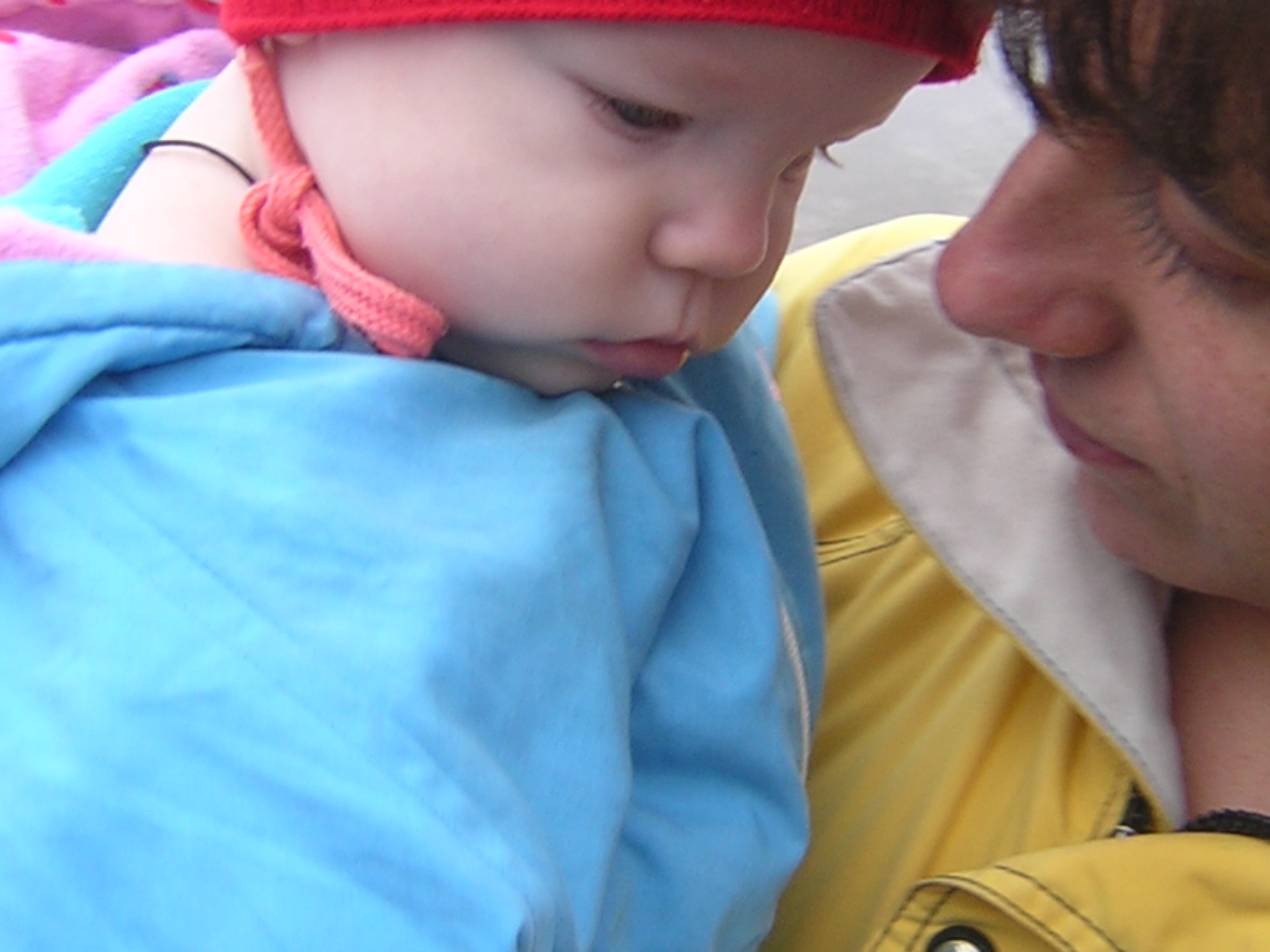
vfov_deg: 21.9
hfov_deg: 28.9
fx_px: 2458
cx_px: 792
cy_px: 385
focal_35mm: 67
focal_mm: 4.7
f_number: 2.6
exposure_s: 1/33.1
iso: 100
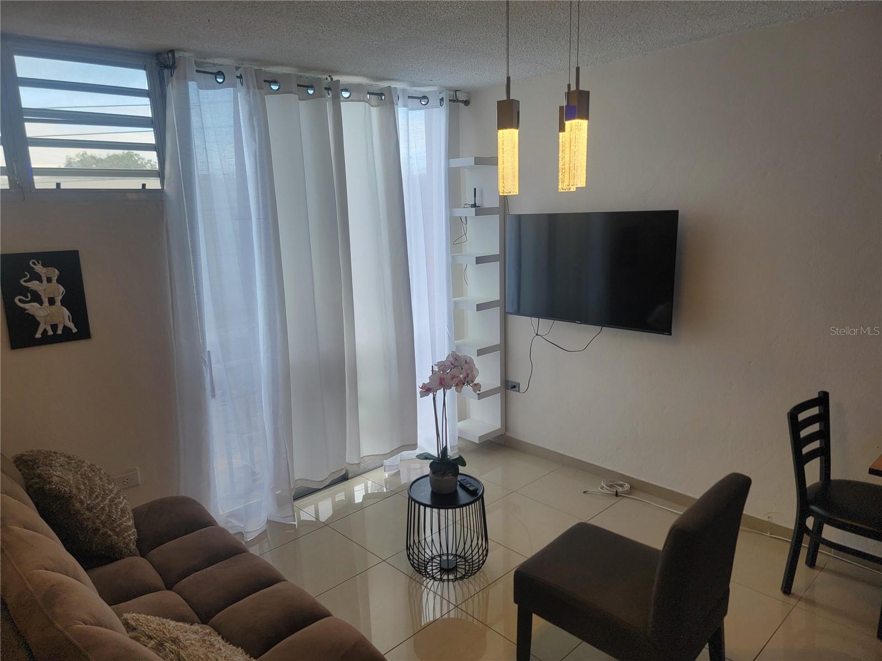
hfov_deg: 71.6
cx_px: 441
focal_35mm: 24
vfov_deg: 56.8
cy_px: 330
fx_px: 612
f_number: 1.8
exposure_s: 1/120
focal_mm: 6.7
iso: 40
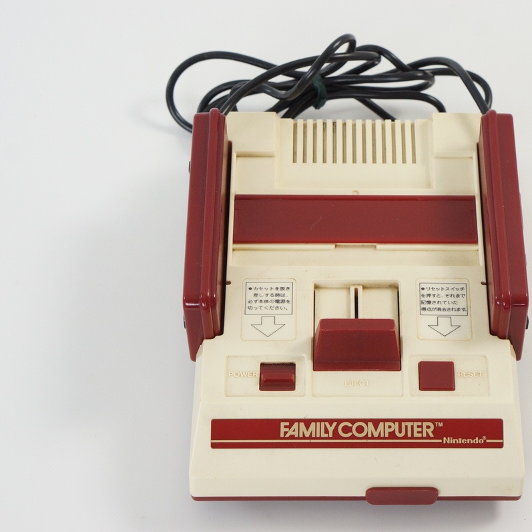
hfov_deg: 18.0
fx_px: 1669
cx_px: 379
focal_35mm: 96
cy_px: 266
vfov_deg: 18.1
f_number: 6.3
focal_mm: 50
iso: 800
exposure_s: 1/80
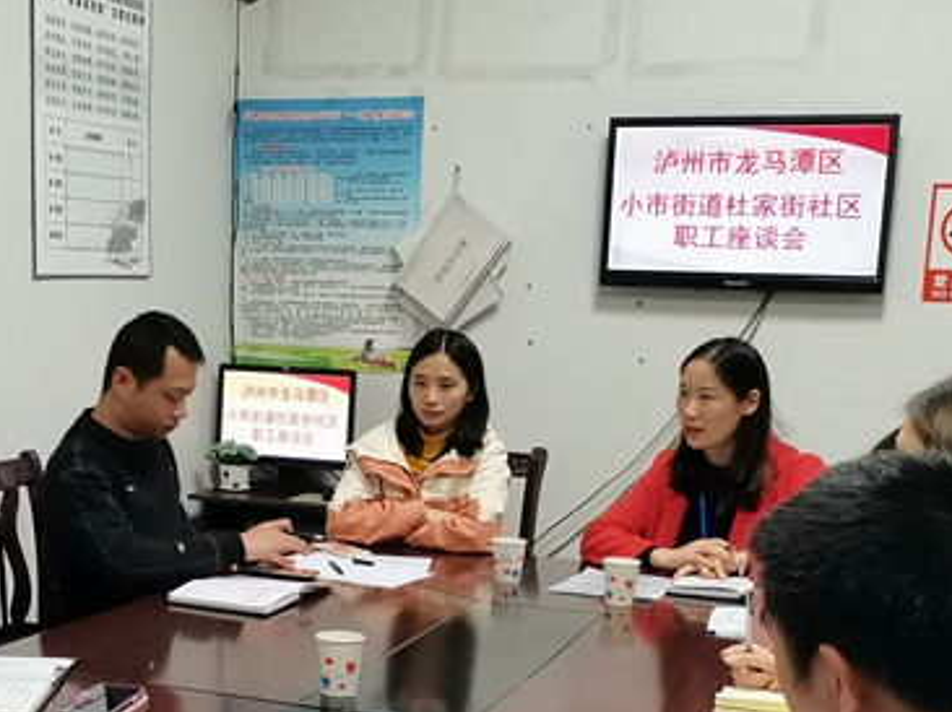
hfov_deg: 33.9
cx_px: 278
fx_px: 1539
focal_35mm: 56
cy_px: 533
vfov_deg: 25.8
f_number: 1.8
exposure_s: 1/50
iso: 250
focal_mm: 5.58
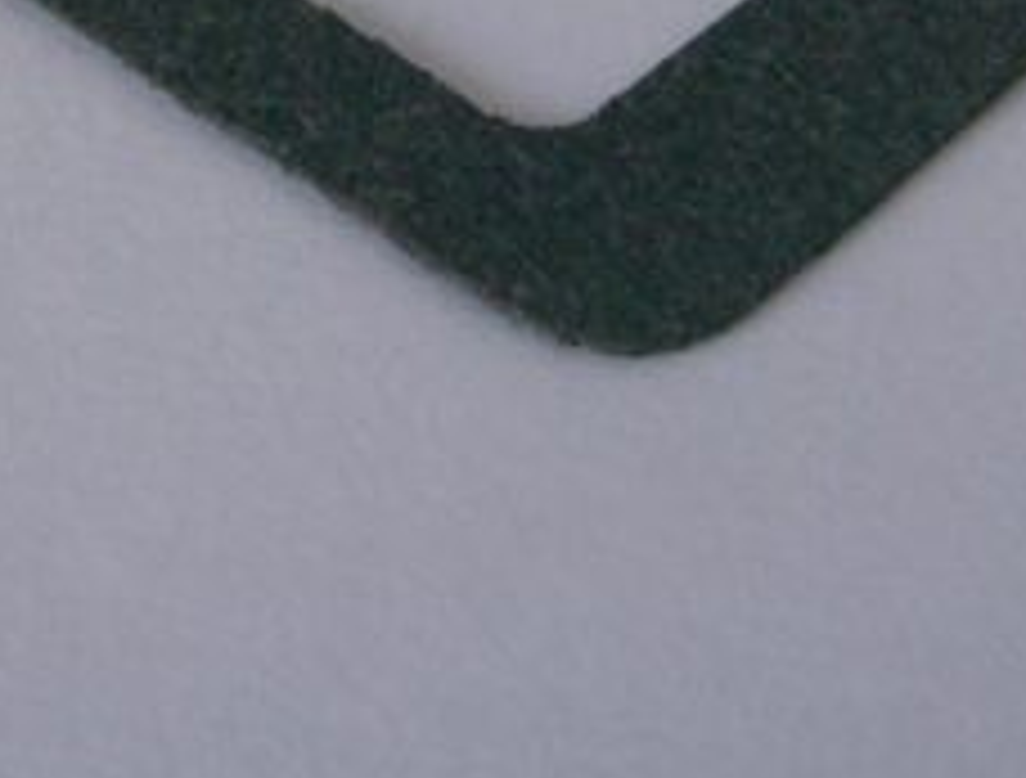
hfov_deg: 18.7
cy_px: -148
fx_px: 3096
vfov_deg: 13.9
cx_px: 306
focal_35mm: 104
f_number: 2.8
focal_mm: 6
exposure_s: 1/60.3
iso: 200
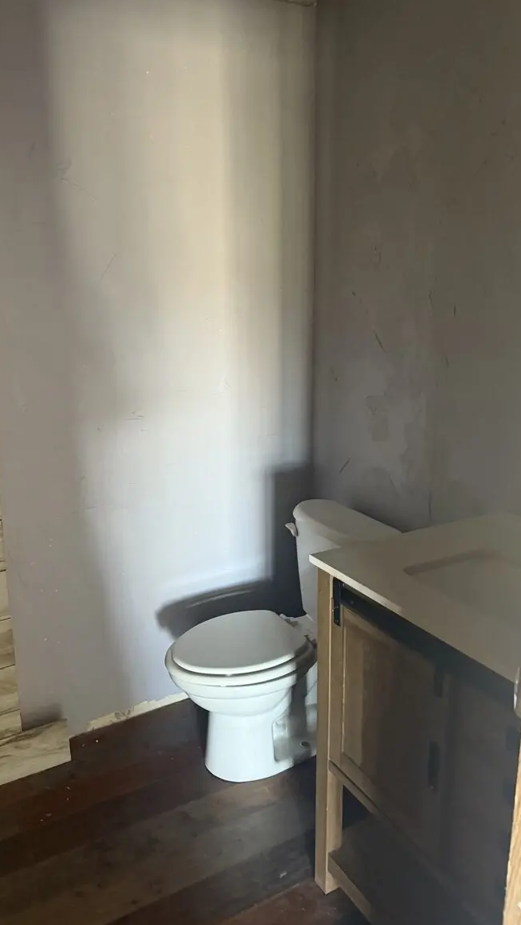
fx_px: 663
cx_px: 219
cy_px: 456
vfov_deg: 69.8
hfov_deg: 42.8
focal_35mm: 27
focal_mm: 6.76
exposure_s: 1/41
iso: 800
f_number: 1.78
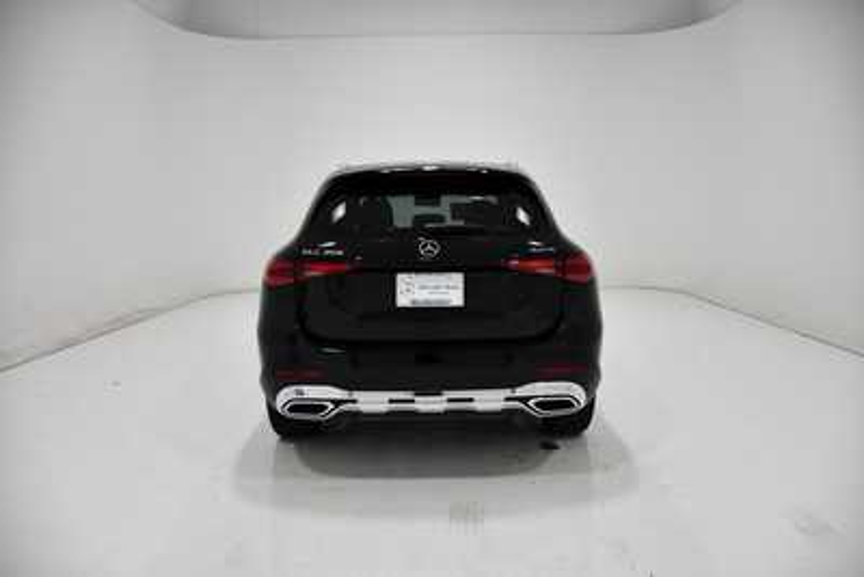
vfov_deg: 48.0
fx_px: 648
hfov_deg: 67.4
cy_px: 288
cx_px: 432
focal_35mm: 27
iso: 800
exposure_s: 1/250
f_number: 3.5
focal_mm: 18
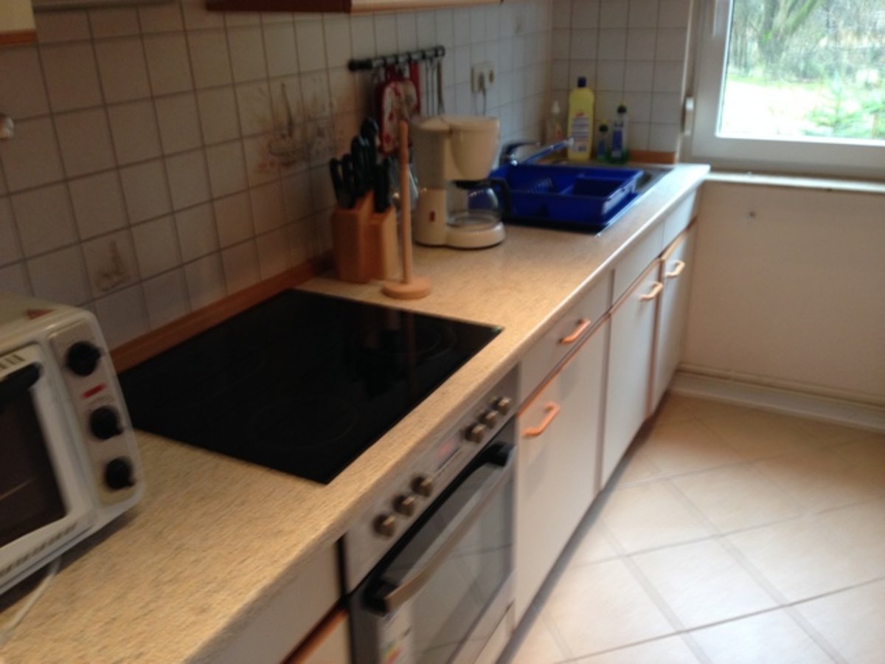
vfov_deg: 42.9
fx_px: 844
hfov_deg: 55.4
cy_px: 332
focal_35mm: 33
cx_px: 442
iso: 100
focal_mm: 4.12
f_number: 2.4
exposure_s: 1/20
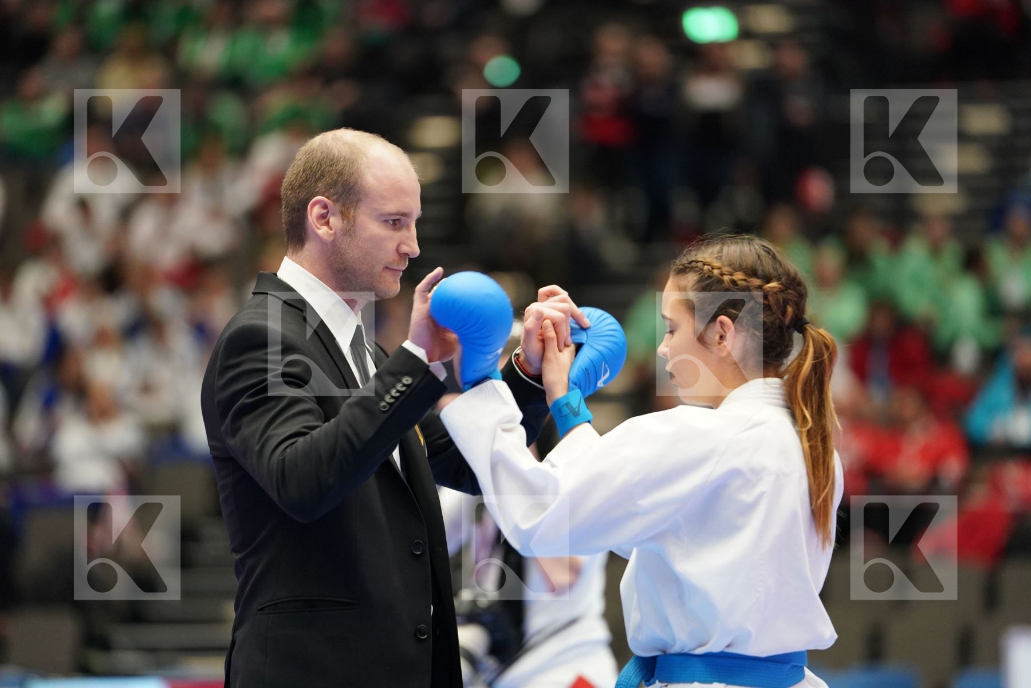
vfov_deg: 6.9
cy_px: 344
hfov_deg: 10.3
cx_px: 516
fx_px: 5727
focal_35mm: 200
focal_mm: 200
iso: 3200
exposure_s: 1/500
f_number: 2.8
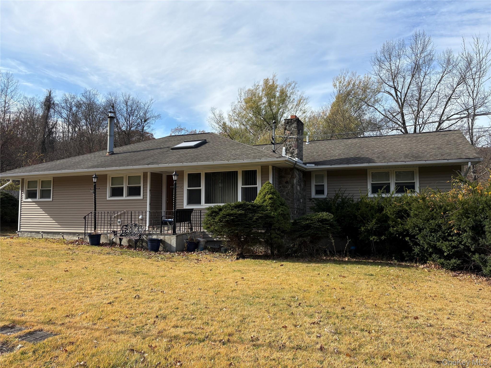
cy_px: 184
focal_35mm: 26
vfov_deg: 53.1
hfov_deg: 67.3
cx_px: 246
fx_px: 369
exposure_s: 1/2639
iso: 50
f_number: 1.6
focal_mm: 5.96
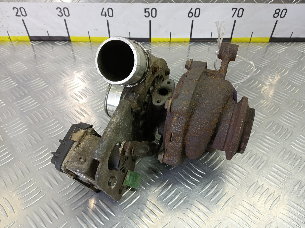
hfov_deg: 73.9
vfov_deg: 58.9
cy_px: 114
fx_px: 203
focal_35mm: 23
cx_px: 152
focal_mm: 4.11
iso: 165
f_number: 1.6
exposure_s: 1/50
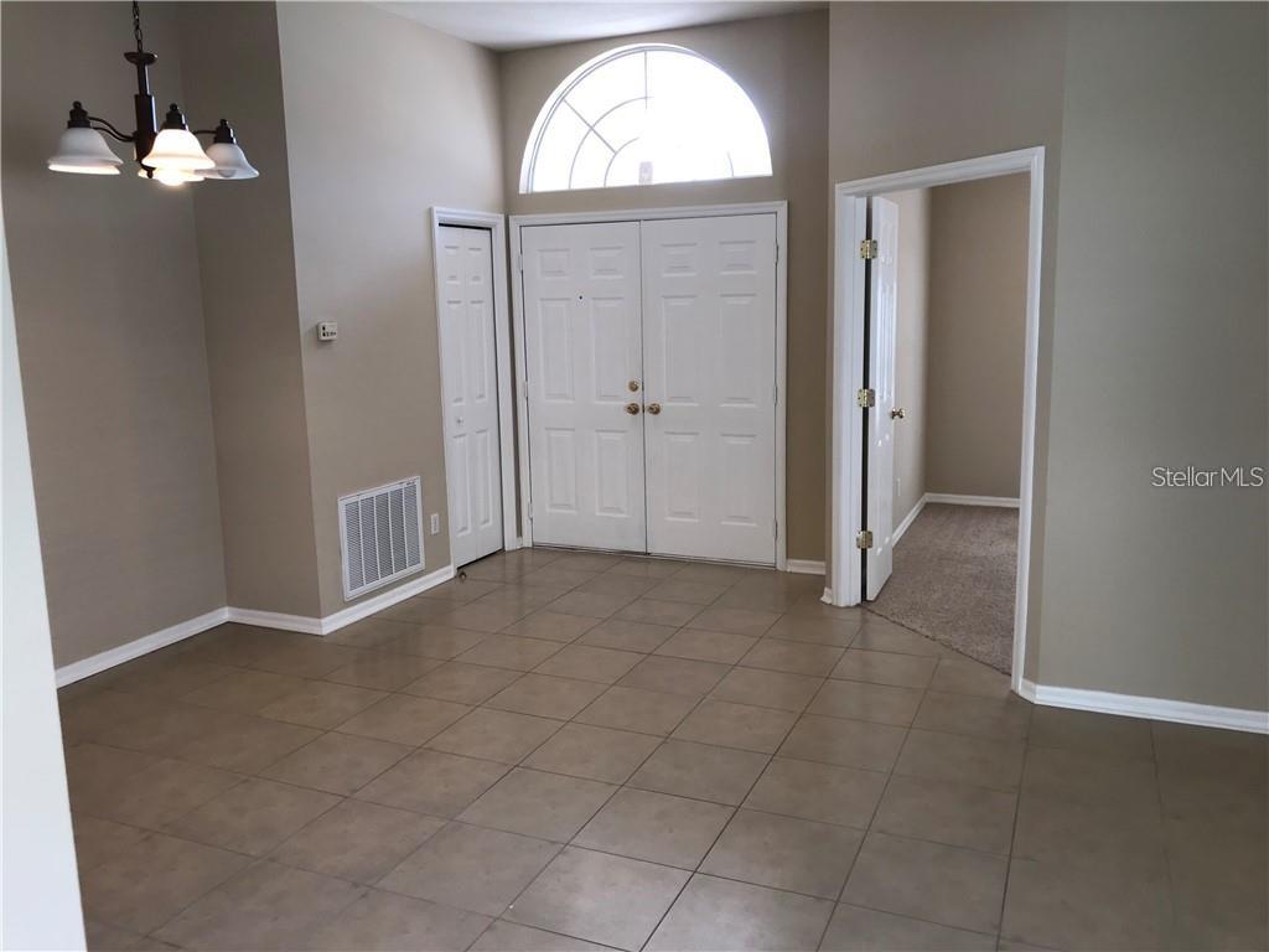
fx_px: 1026
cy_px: 476
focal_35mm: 28
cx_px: 634
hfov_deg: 63.4
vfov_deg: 49.7
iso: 20
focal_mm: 3.99
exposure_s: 1/33
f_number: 1.8
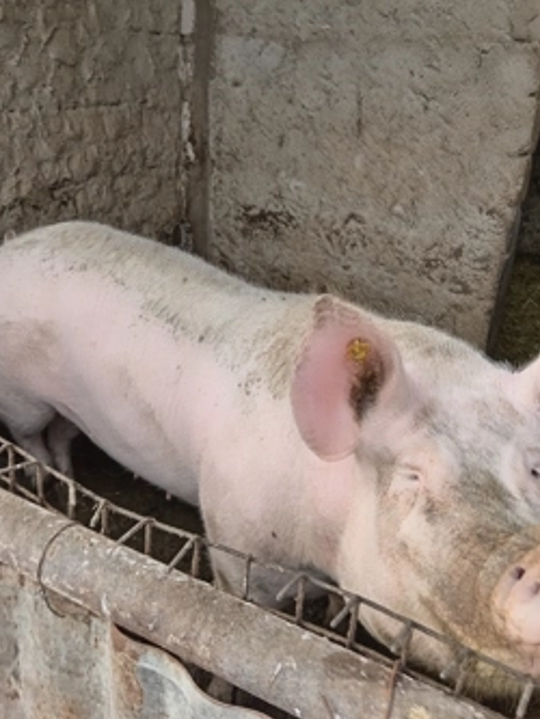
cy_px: 343
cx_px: 305
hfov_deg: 46.7
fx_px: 624
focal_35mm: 30
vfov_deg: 59.9
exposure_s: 1/134
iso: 101
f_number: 1.8
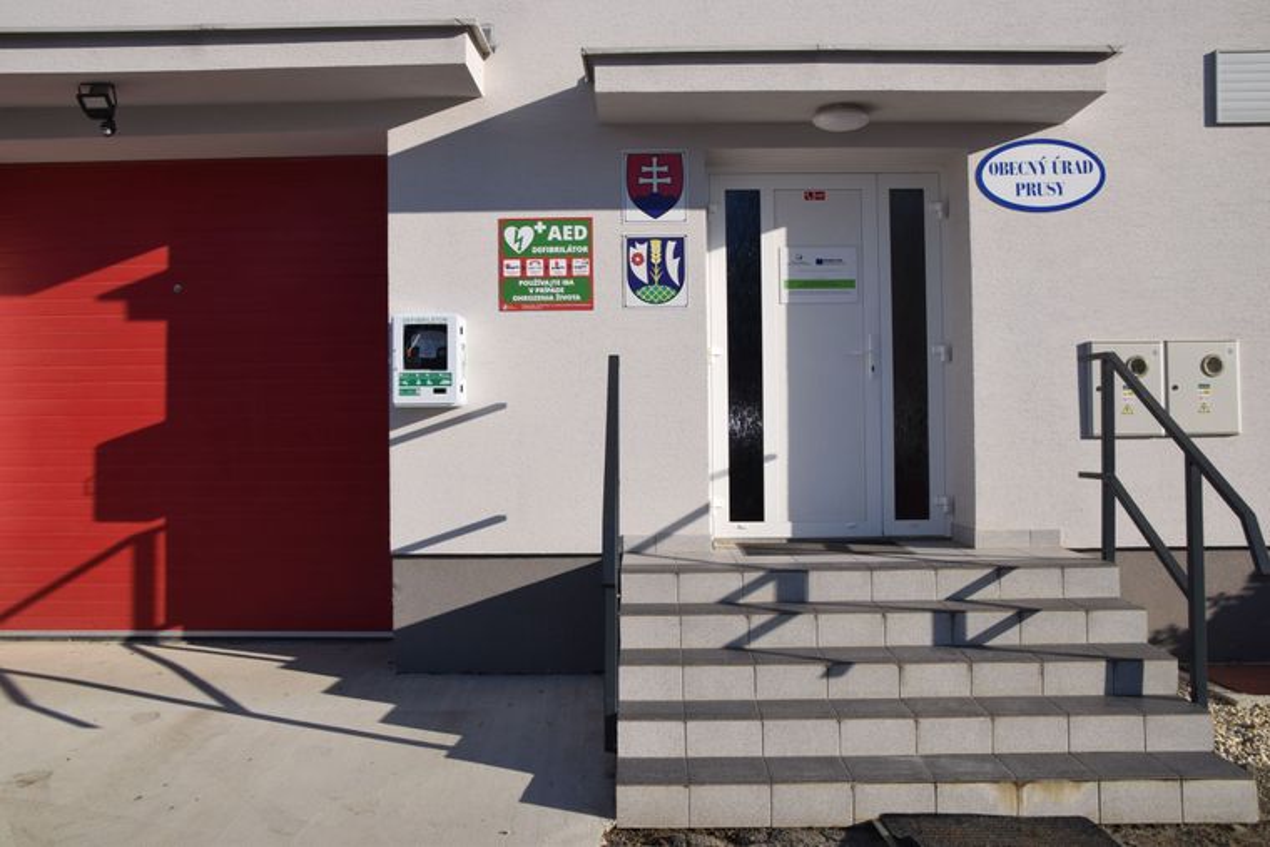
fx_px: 1164
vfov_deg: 40.0
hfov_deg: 57.2
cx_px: 635
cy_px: 424
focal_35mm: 33
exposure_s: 1/200
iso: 100
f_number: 9
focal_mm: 22
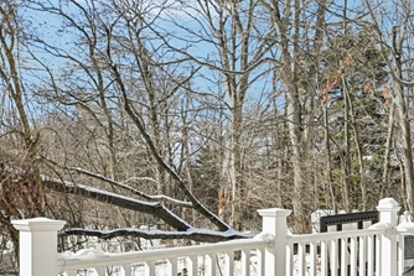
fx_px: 564
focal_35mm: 49
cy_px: 188
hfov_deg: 39.8
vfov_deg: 27.4
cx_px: 280
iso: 400
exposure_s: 1/1600
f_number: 8
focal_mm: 16
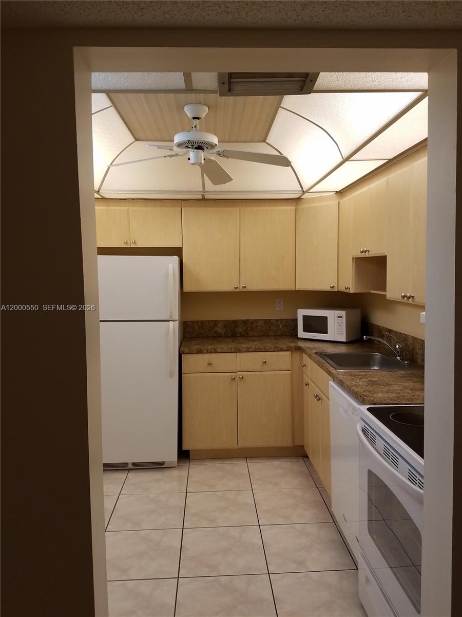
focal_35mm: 26
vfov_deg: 67.3
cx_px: 231
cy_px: 308
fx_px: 463
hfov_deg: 53.1
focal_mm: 4.2
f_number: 1.7
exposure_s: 1/60
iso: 64
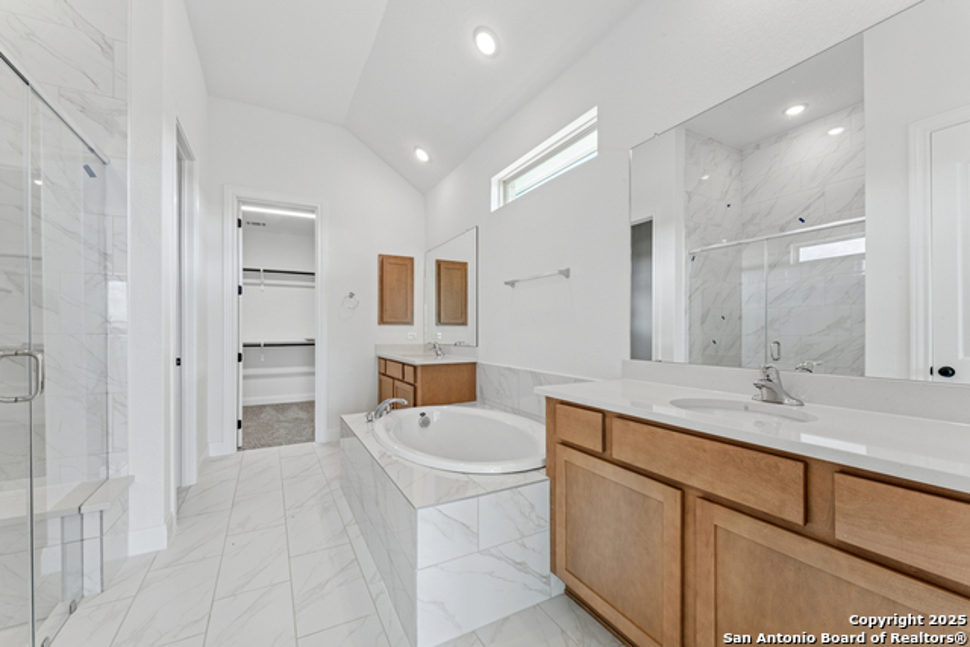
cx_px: 485
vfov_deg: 78.9
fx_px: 393
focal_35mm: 15
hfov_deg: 101.9
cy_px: 324
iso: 100
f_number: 18
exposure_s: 1/2
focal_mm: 14.6
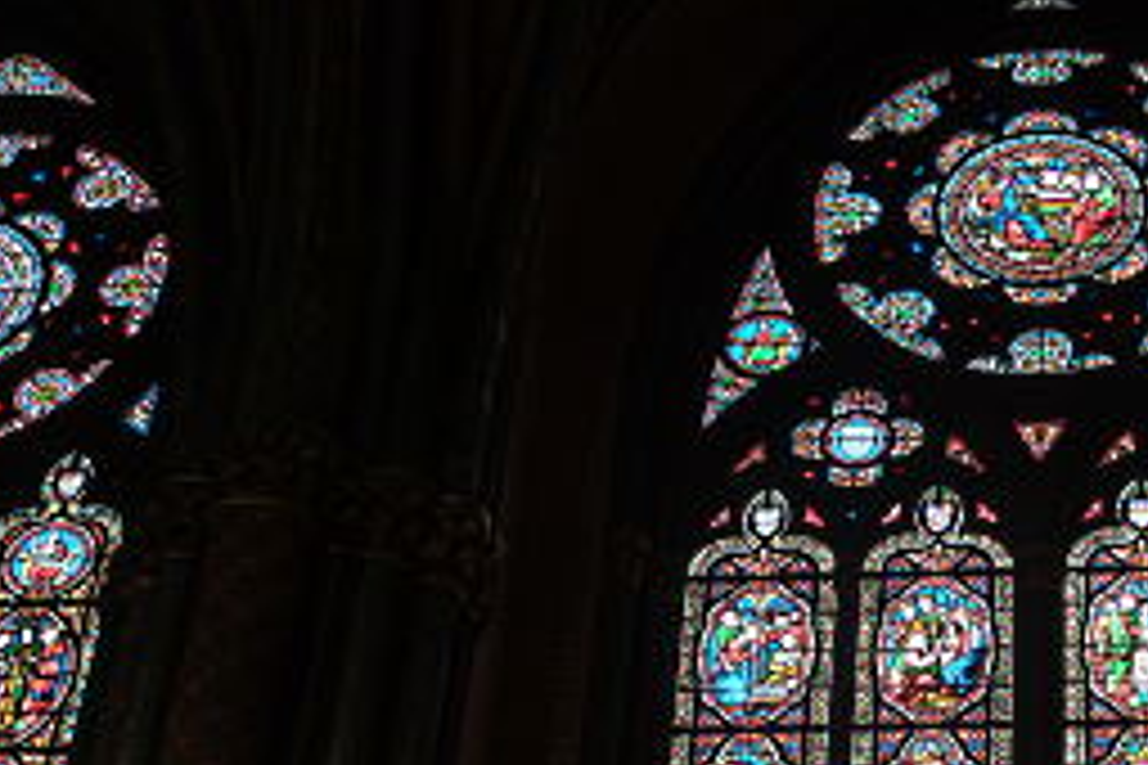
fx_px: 2519
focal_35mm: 79
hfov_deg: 25.4
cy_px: 630
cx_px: 869
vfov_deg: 17.1
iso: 1250
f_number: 3.6
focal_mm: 27.7
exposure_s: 1/30
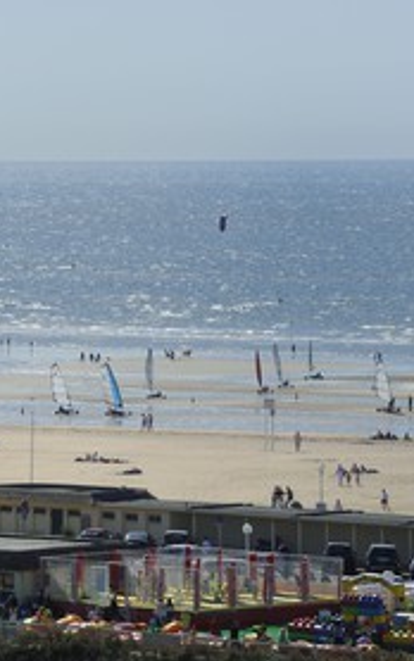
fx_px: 5554
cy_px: 330
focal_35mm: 308
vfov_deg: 6.8
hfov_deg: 4.3
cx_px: 57
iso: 200
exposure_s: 1/200
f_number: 14
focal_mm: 200
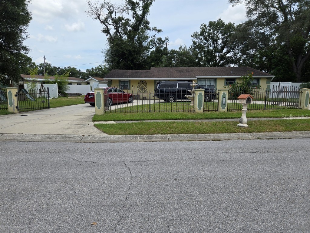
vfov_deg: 58.9
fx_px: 206
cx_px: 155
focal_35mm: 23
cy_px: 116
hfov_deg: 73.9
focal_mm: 5.4
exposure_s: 1/1746
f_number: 1.8
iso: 25
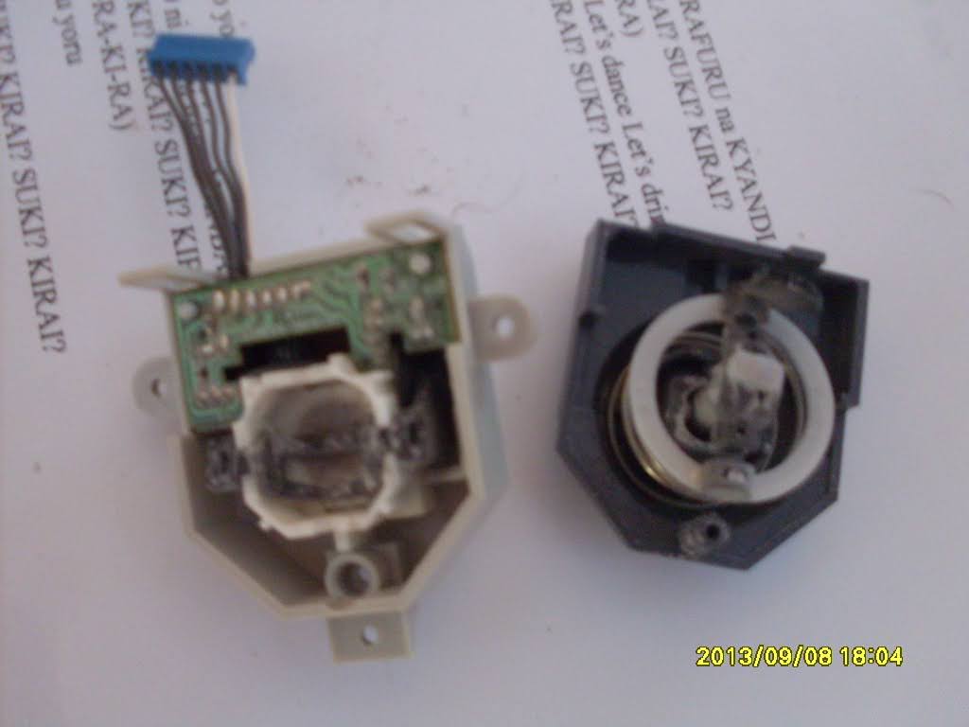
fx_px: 1064
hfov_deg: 49.0
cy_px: 364
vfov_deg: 37.7
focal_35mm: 38
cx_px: 484
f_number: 2.8
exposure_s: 1/6
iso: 200
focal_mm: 6.3
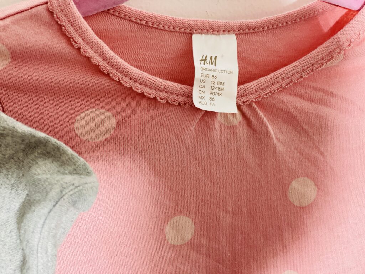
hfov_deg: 36.8
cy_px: 137
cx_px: 182
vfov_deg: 28.0
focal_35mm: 52
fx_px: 548
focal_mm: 6
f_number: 2
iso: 125
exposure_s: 1/100
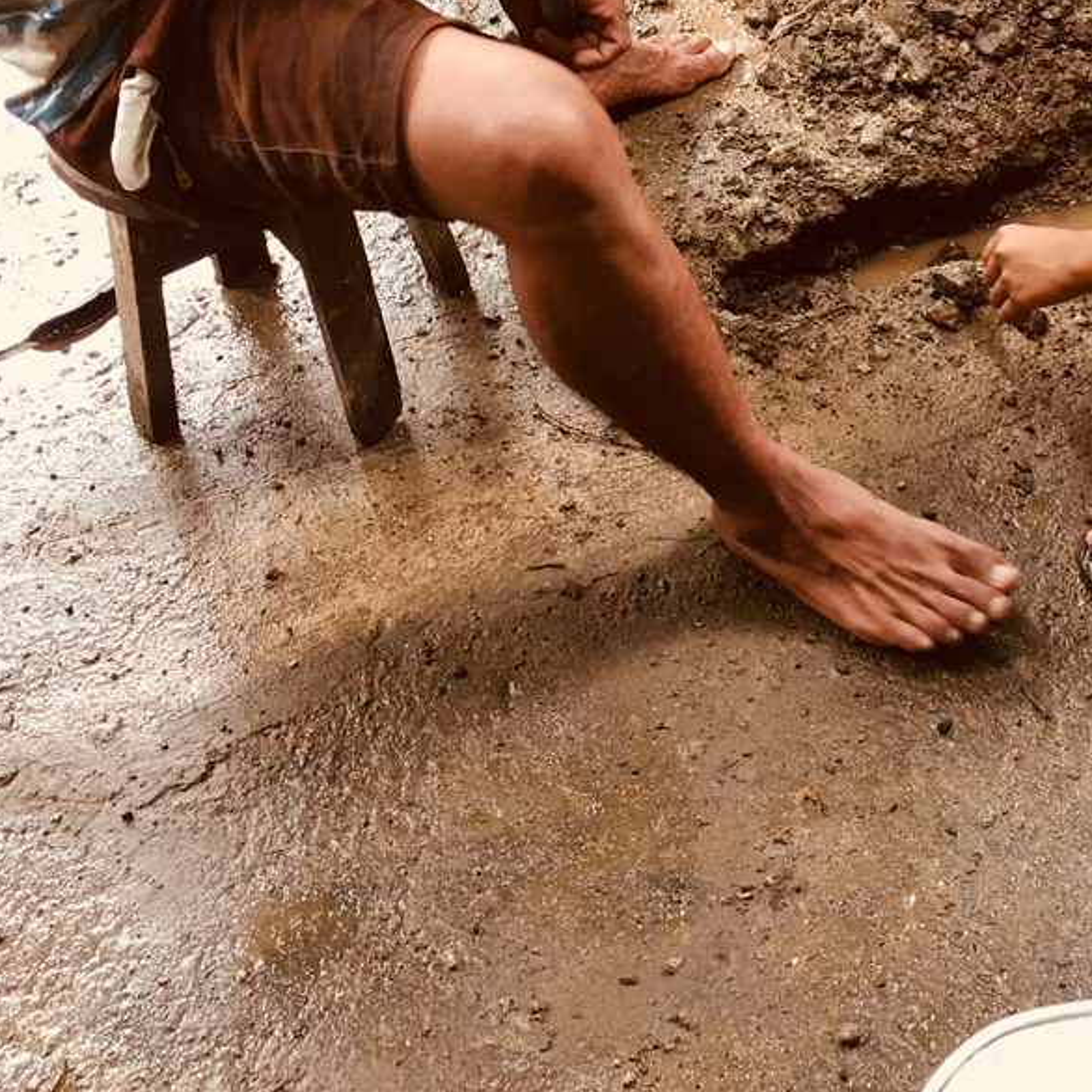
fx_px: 1999
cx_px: 796
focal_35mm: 56
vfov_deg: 28.6
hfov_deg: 30.1
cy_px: -7
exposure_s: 1/15
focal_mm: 4.15
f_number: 2.2
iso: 32
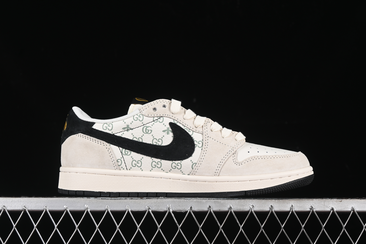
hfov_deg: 27.0
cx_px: 183
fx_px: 762
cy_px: 122
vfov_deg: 18.2
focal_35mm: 75
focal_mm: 50
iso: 160
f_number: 8
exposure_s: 1/80
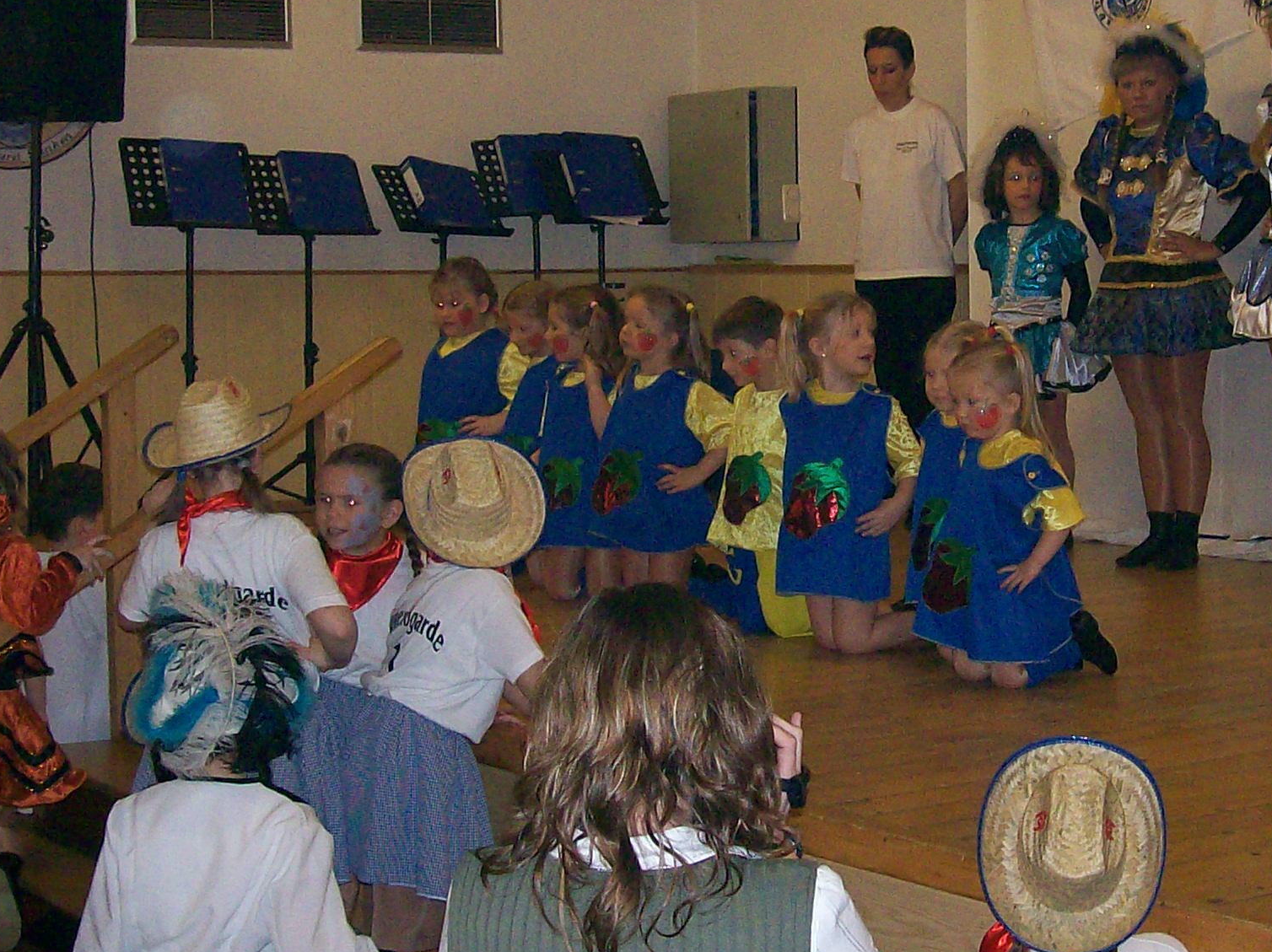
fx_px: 2497
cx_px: 758
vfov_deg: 21.6
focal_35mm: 68
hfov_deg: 28.5
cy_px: 374
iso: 160
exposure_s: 1/64
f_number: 2.7
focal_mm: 6
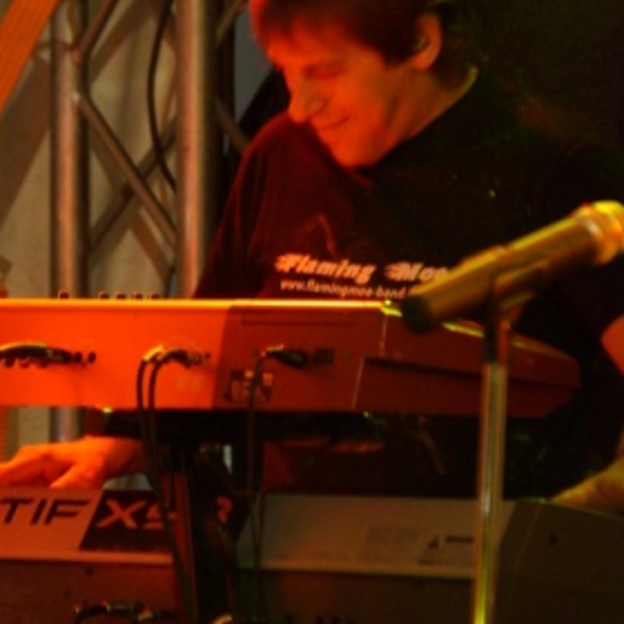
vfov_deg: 5.7
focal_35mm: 306
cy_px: 232
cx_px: 319
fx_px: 6241
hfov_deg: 5.7
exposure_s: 1/50
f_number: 6.3
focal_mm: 150
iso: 3200
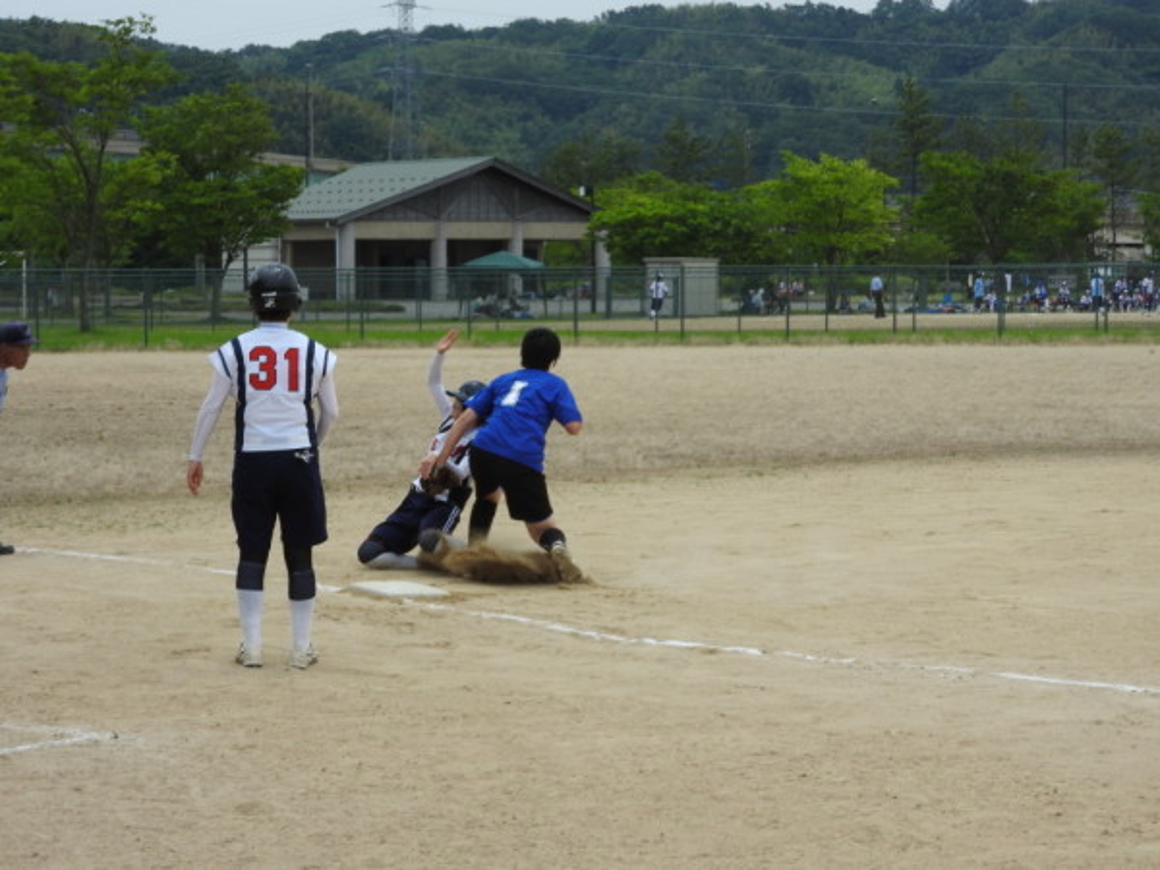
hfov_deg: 17.1
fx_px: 3854
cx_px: 580
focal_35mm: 115
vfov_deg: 12.9
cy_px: 435
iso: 100
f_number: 5
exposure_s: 1/640
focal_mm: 20.6
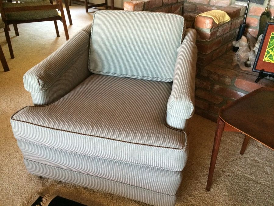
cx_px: 137
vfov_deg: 46.8
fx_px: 237
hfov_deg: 60.0
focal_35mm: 30
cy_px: 103
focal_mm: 4.12
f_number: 2.2
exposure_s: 1/30
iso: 320
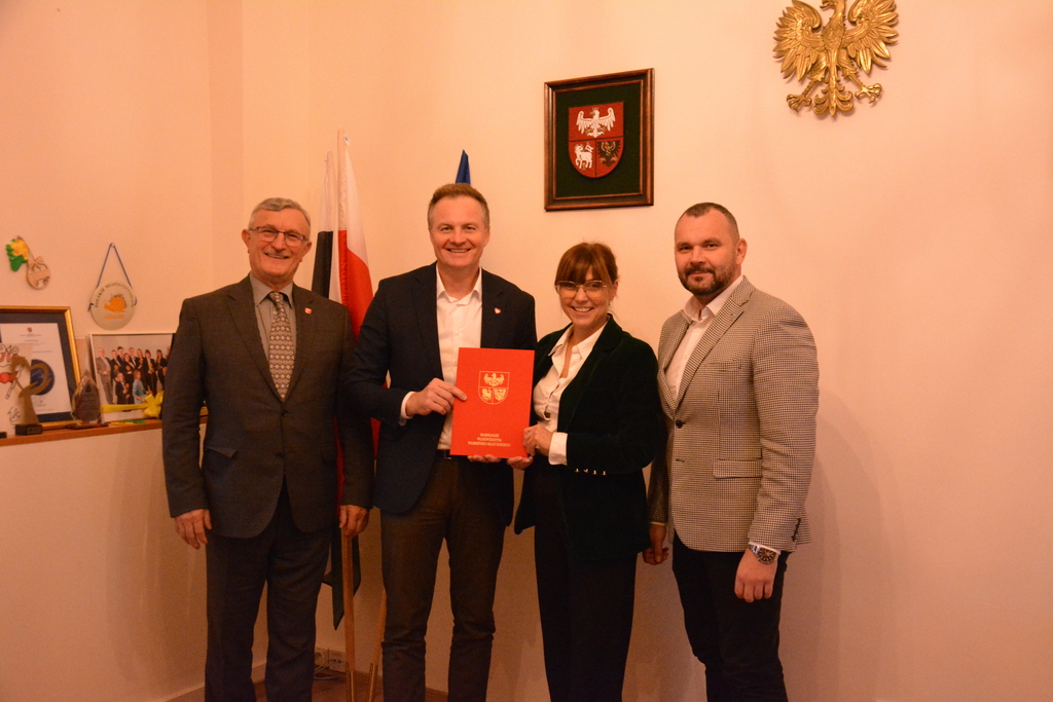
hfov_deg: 53.1
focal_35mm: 36
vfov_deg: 36.9
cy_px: 351
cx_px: 526
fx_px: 1053
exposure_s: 1/125
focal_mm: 24
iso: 6400
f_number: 5.6
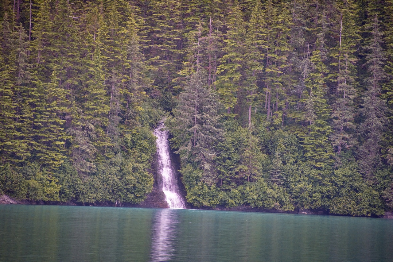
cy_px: 131
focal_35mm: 300
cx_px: 196
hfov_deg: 6.9
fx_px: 3276
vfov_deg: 4.6
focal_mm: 300
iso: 1800
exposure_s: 1/640
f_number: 5.6
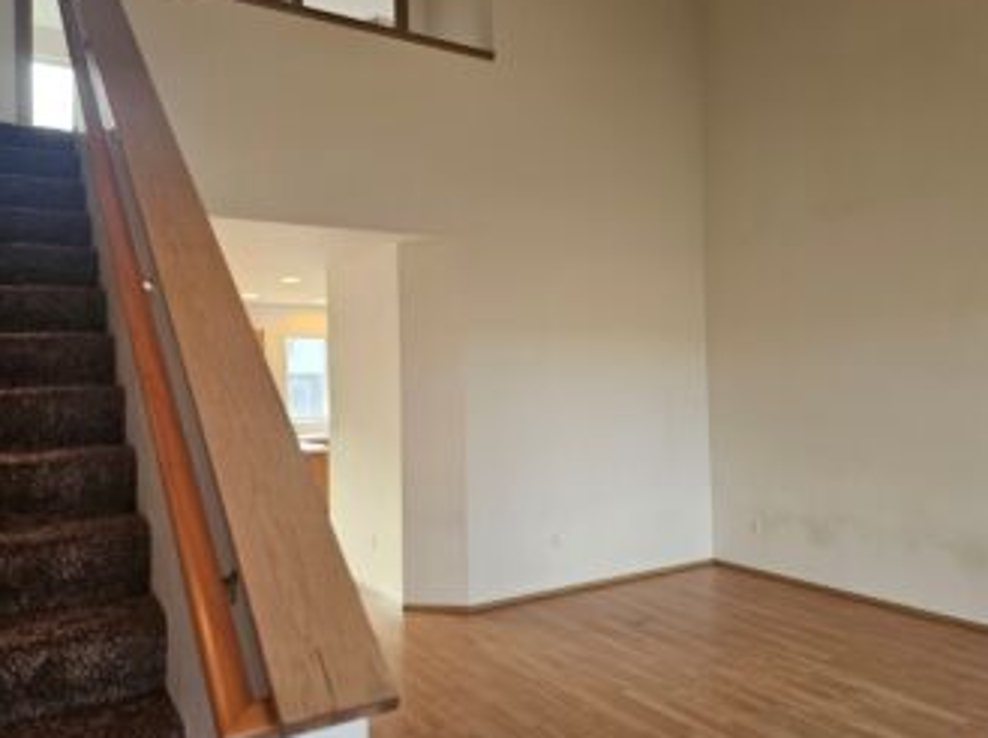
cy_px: 360
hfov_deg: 63.4
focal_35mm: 28
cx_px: 541
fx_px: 798
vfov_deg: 49.7
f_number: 1.7
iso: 160
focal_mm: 6.3
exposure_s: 1/120
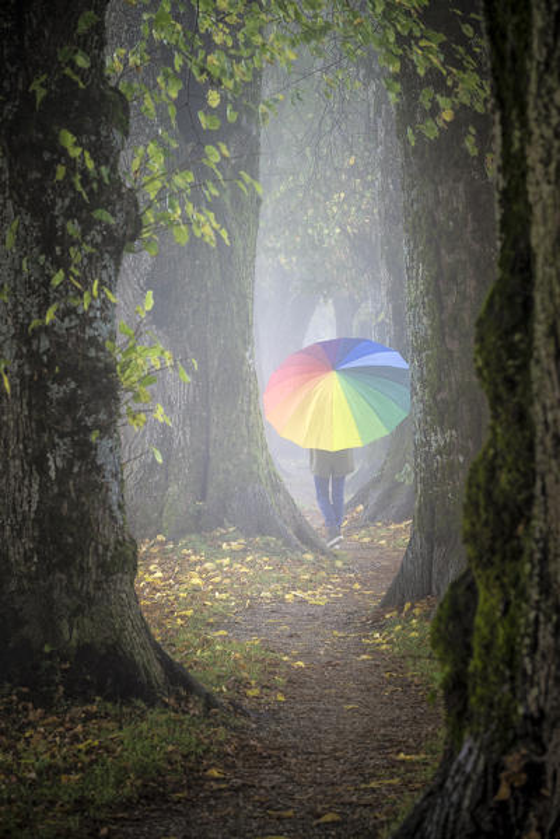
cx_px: 280
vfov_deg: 18.3
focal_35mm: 112
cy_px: 420
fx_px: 2610
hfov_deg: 12.2
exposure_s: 1/13
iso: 200
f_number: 8
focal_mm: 112
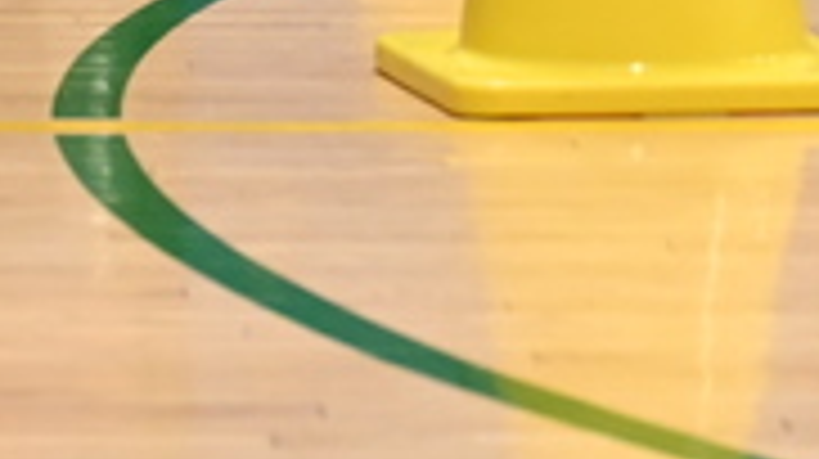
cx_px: 90
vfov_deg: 2.9
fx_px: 8961
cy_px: -898
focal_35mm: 413
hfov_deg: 5.2
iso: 2200
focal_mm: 70
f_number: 4
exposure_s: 1/125
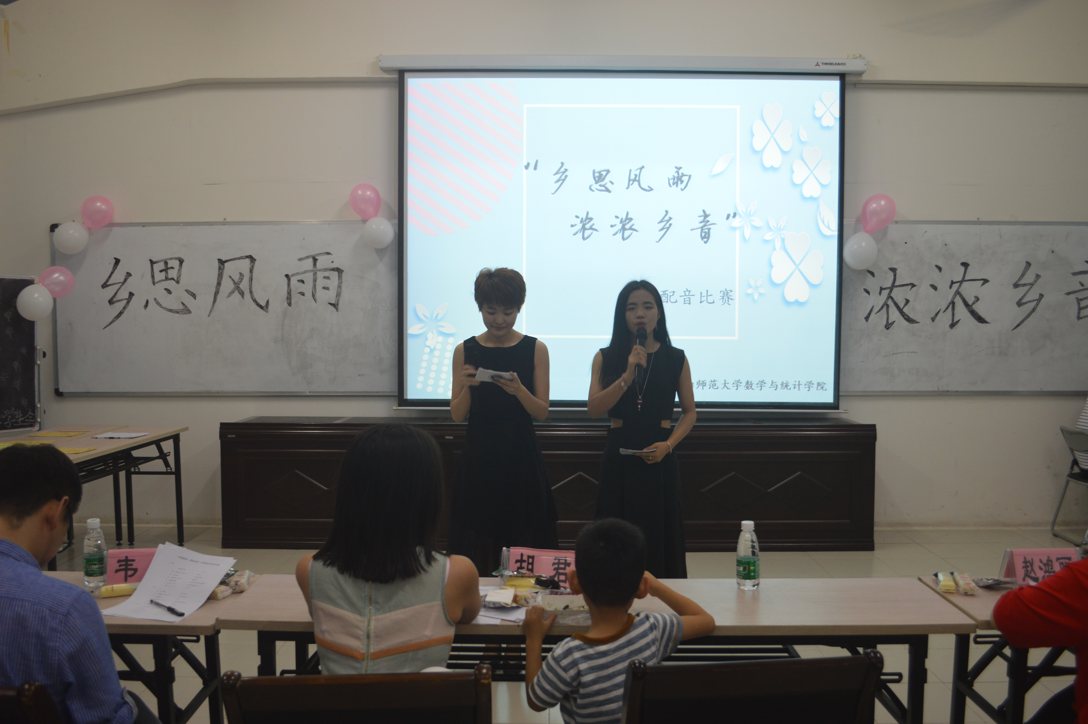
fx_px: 906
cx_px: 544
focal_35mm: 30
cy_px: 362
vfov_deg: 43.5
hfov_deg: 62.0
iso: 400
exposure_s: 1/25
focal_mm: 20
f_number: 3.8
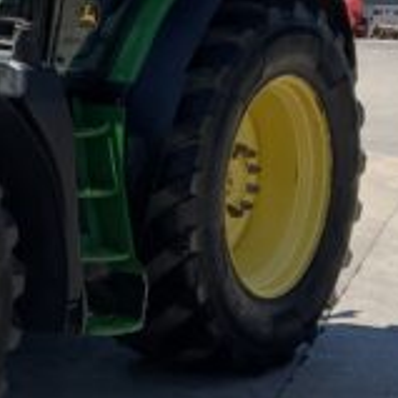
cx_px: -8
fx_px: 1340
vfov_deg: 16.8
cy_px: 78
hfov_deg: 16.5
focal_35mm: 103
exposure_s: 1/1534
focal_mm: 3
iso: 16
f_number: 1.8
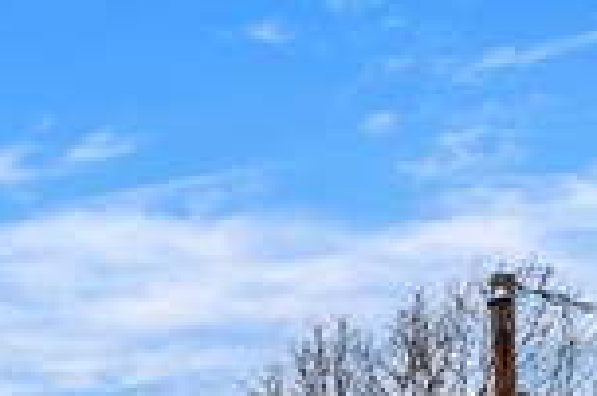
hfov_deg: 10.5
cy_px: 1041
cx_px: -1343
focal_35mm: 100
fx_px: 1657
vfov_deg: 10.9
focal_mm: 14
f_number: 6.3
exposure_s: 1/160
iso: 100
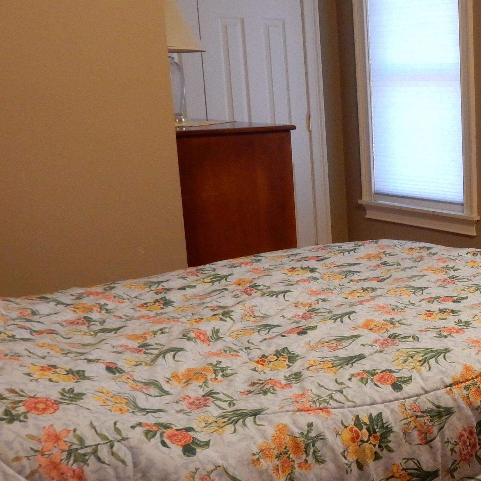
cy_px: 284
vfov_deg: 28.6
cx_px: 514
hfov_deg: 26.6
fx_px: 943
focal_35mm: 60
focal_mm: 5.4
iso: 400
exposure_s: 1/20
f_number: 4
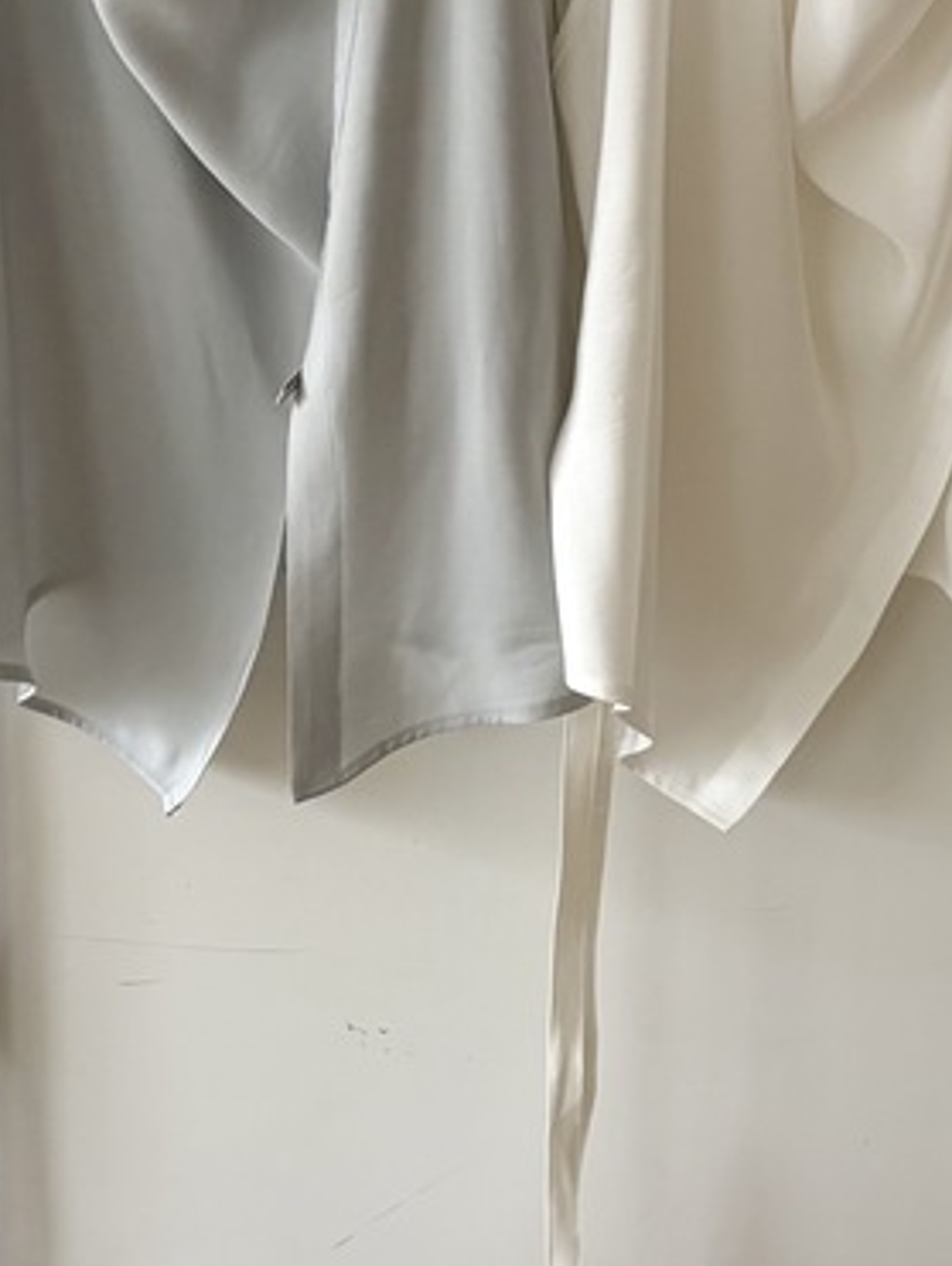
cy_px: 676
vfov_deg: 27.7
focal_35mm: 70
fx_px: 2562
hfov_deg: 21.0
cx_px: 328
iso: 200
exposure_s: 1/60
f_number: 1.6
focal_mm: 5.96
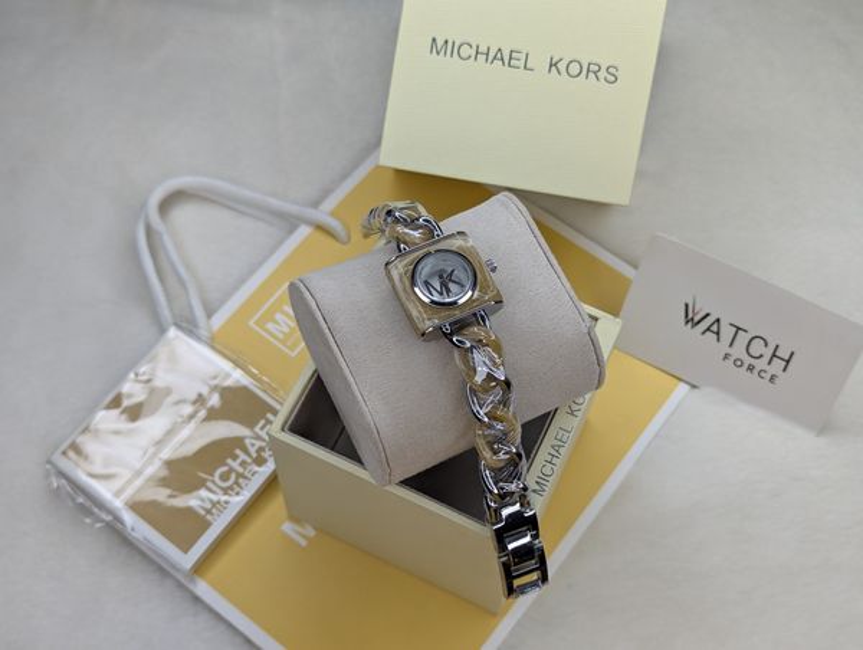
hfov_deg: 39.6
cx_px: 432
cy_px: 325
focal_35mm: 48
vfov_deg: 30.3
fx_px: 1199
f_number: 1.85
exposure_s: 1/92.5
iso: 41
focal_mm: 6.81
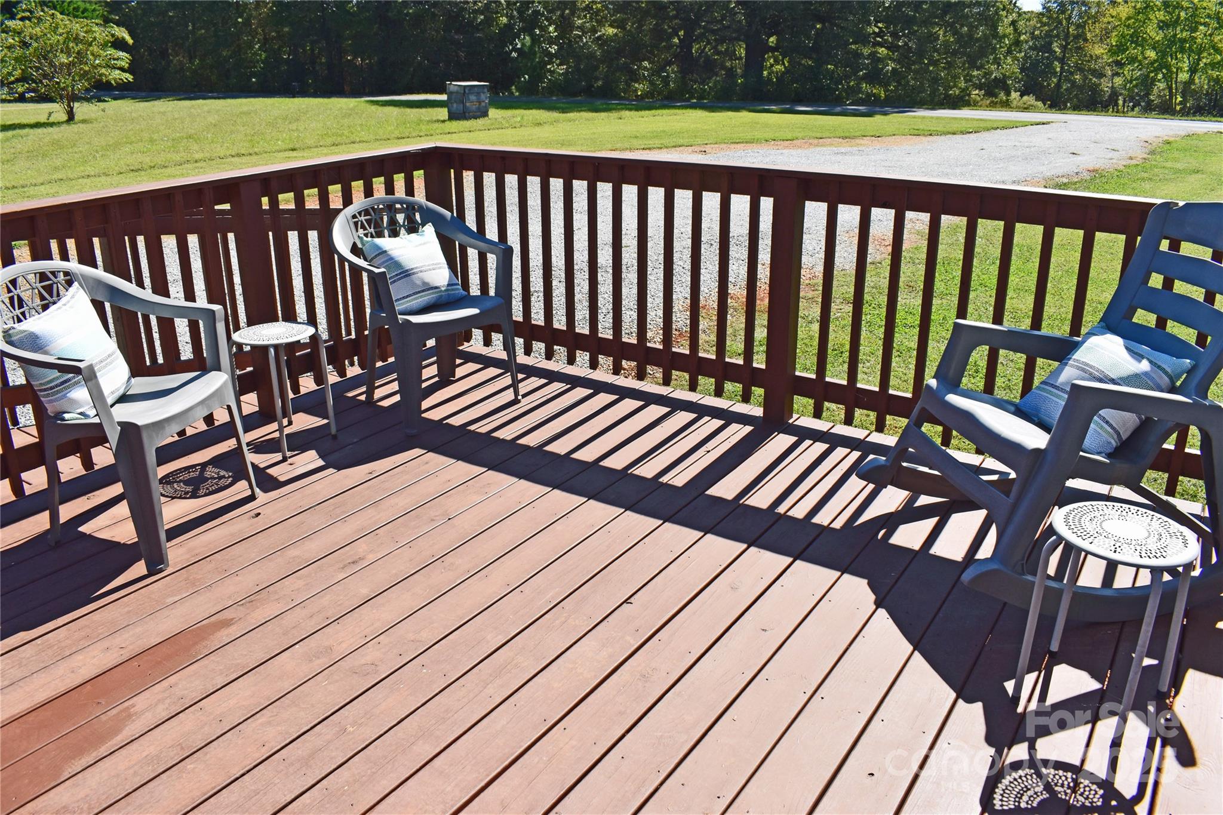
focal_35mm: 27
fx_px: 917
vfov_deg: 47.9
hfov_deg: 67.4
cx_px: 612
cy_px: 408
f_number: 10
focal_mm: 18
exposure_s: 1/400
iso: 200
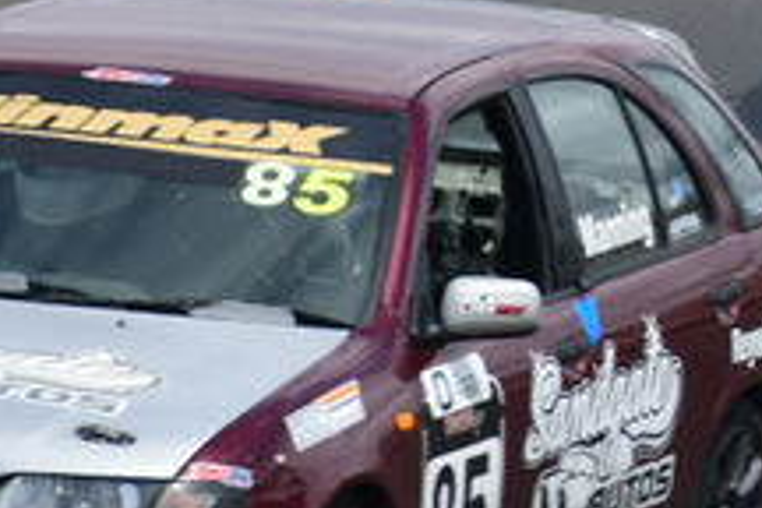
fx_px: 54204
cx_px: 1238
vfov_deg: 0.5
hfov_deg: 0.8
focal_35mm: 2561
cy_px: -349
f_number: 10
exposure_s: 1/640
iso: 320
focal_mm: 460
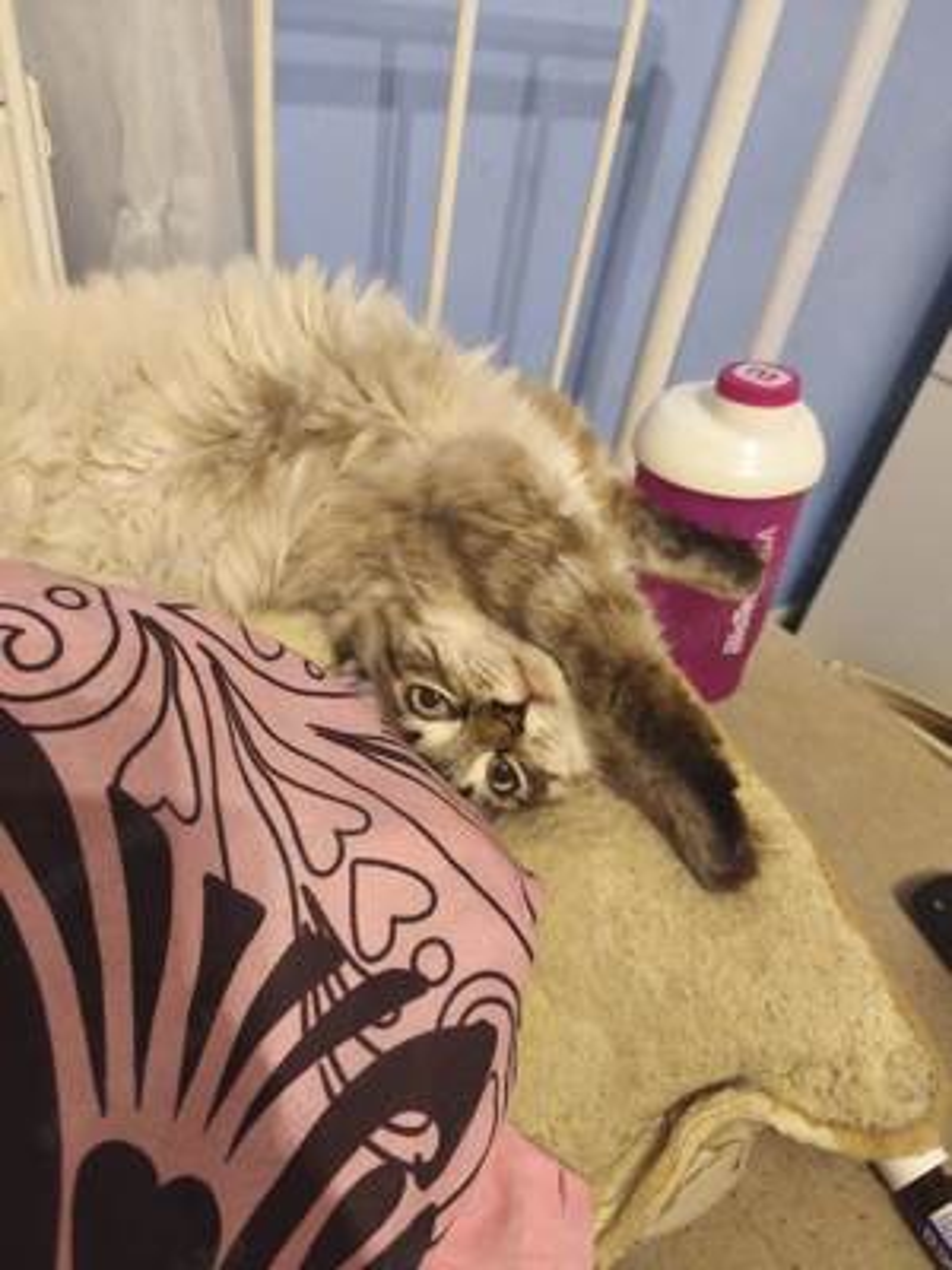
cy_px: 635
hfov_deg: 58.9
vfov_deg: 73.9
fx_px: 843
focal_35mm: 23
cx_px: 476
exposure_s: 1/25
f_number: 1.7
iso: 1250
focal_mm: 5.35
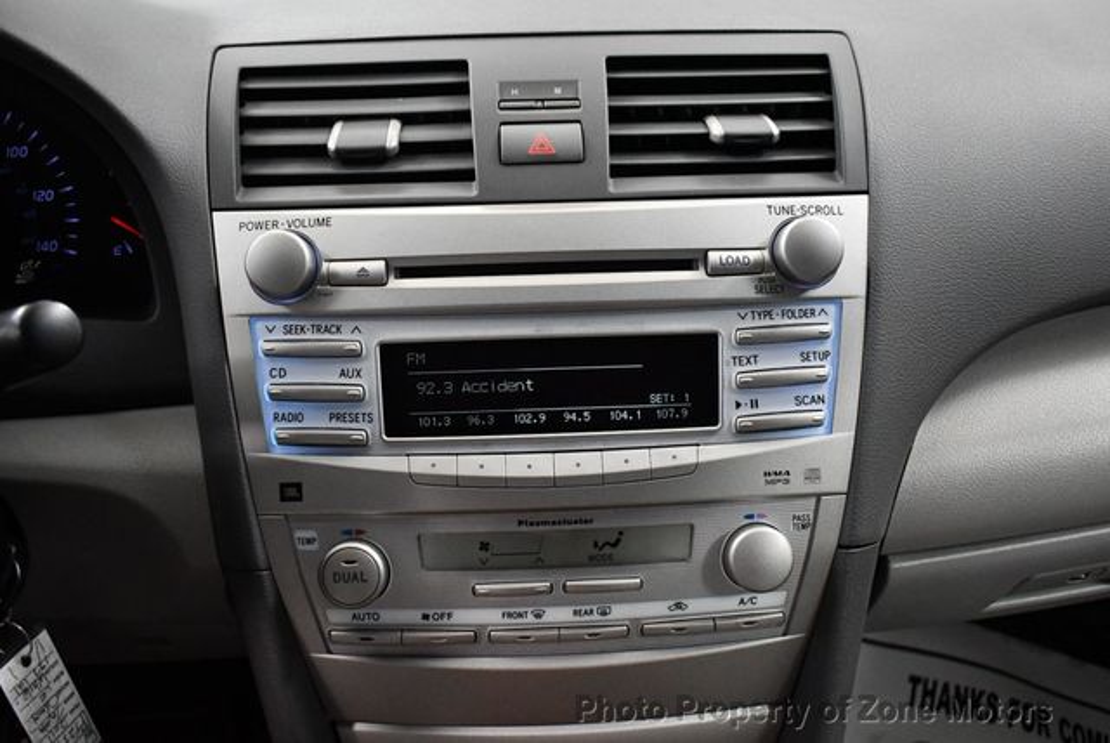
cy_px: 372
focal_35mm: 36
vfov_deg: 36.9
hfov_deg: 53.1
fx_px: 1111
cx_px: 555
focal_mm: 18
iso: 3200
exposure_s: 1/125
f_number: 3.5
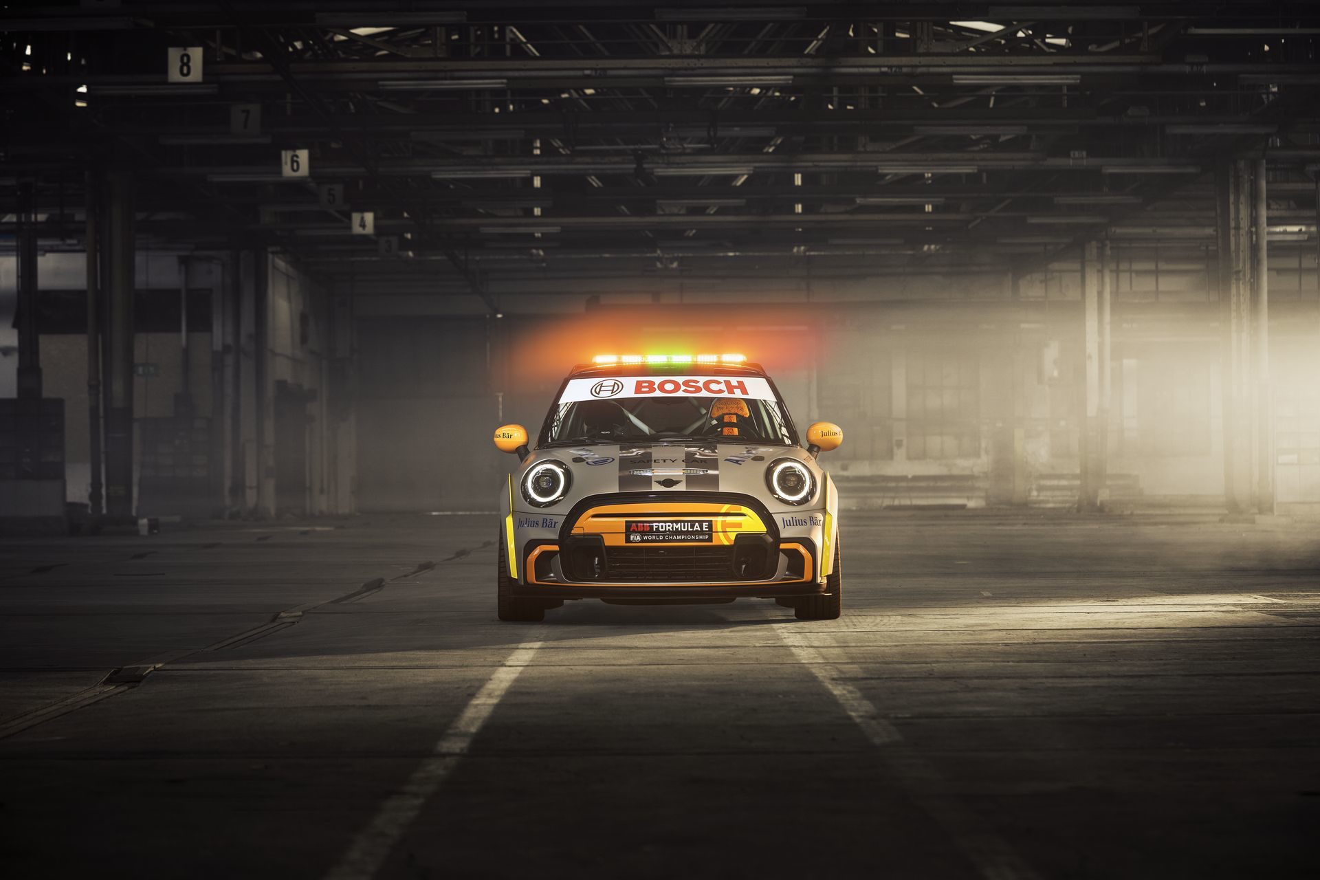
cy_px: 440
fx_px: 3300
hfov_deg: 22.6
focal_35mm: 90
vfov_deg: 15.2
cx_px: 660
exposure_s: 1/50
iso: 100
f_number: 4
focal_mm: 90
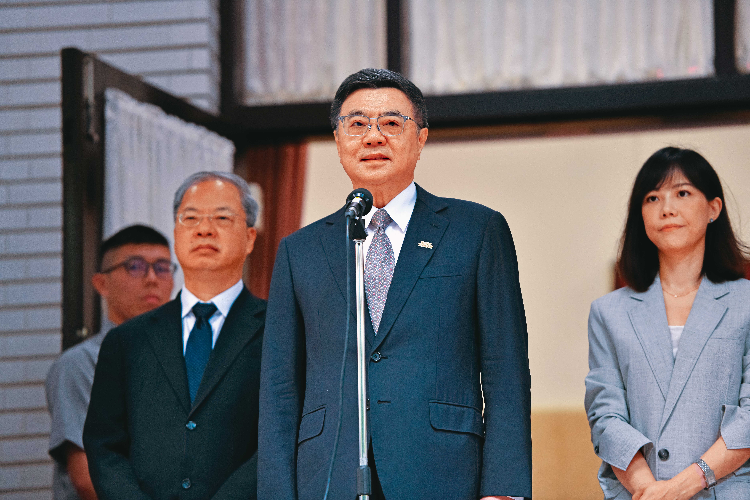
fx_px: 3750
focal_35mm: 180
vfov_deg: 7.6
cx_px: 375
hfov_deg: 11.4
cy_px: 250
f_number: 3.3
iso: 800
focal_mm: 180
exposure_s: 1/125
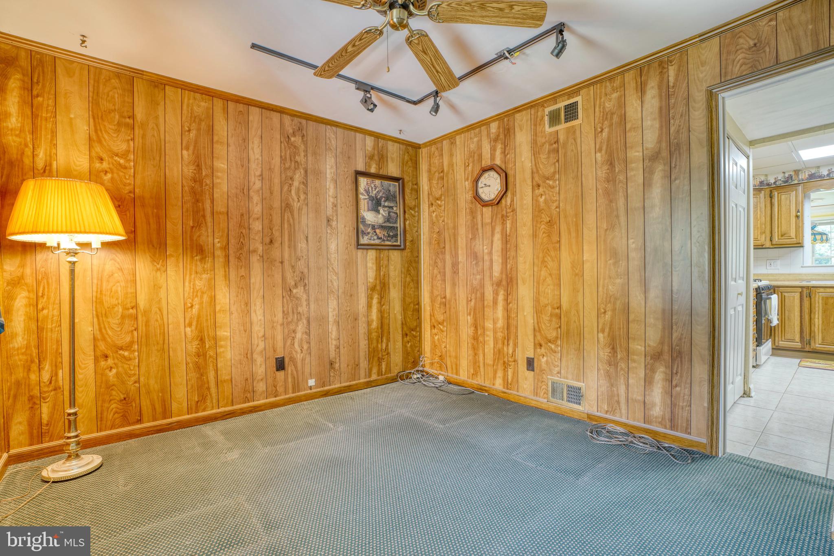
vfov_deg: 73.8
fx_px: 371
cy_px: 278
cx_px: 417
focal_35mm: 16
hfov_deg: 96.7
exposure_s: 1/8
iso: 640
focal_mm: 16
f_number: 7.1
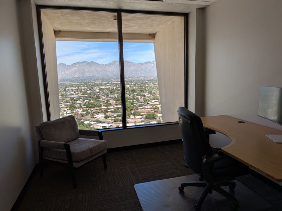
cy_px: 106
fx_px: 196
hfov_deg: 71.6
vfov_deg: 56.8
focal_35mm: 24
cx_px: 141
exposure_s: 1/695
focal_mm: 4.53
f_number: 1.7
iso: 29
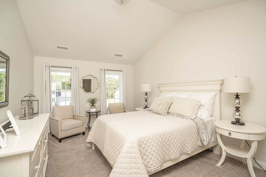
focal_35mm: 16
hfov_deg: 96.7
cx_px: 133
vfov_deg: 73.7
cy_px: 88
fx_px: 118
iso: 100
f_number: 6.3
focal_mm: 16
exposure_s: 1/60
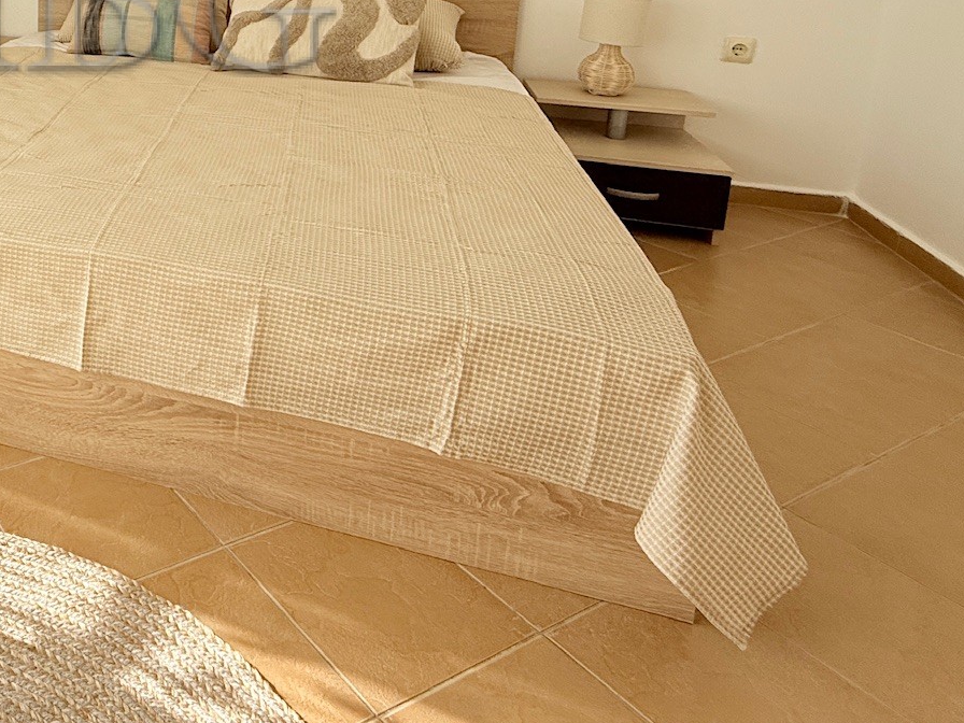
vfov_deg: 39.4
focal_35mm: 32
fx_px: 891
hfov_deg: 47.7
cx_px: 13
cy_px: 15
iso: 64
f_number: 2.2
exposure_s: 1/658
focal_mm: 2.22
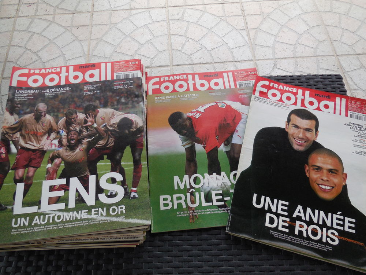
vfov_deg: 54.9
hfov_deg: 69.4
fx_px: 264
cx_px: 183
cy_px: 138
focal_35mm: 25
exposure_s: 1/30
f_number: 3.1
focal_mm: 4.5
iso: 250
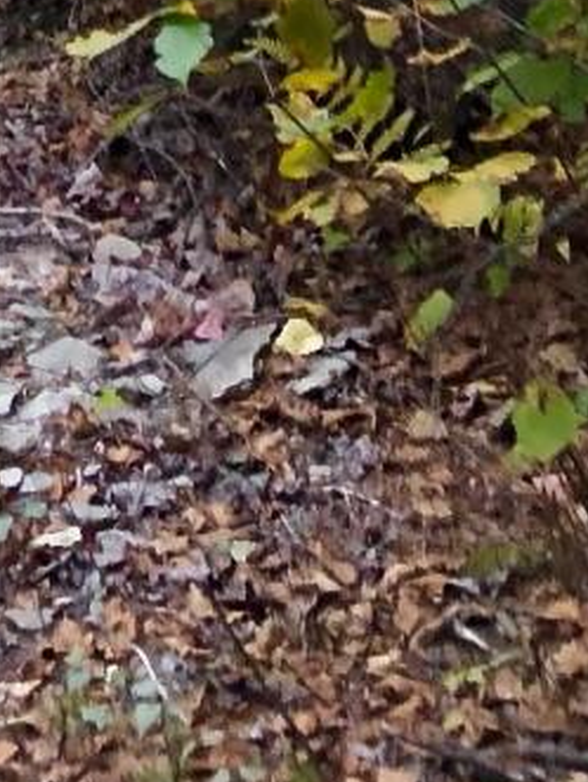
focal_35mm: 169
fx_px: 3820
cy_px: -1531
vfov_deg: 9.4
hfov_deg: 8.0
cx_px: -923
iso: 40
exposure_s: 1/120
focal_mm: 3.99
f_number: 1.8
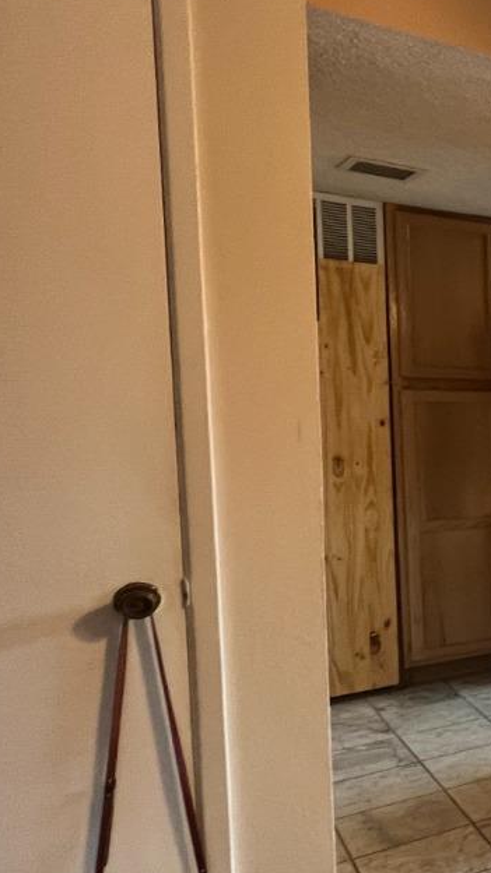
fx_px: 788
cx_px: 944
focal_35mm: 34
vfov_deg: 58.0
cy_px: 474
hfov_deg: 20.2
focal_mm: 1.57
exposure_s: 1/60
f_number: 1.8
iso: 160
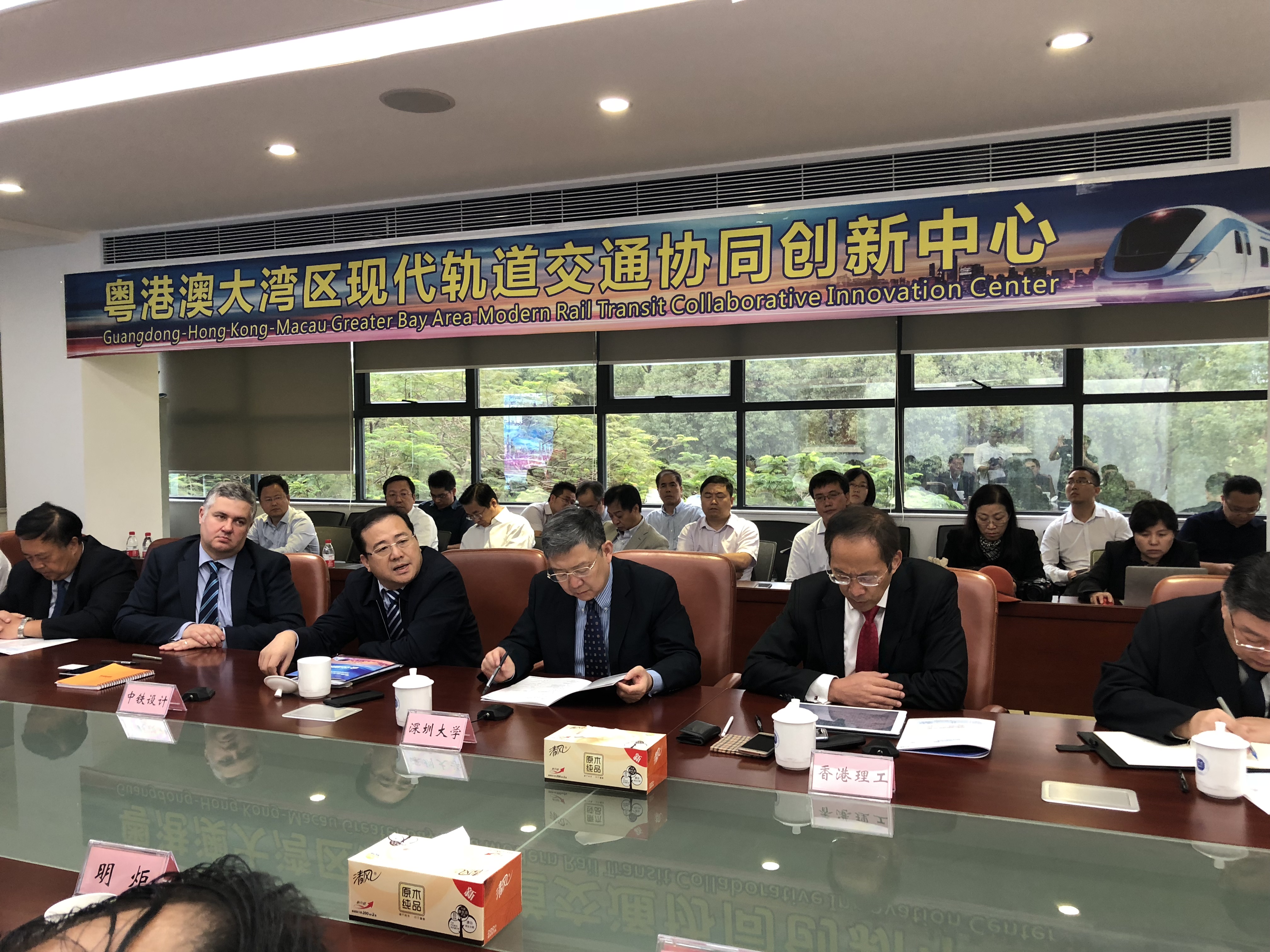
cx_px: 635
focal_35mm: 28
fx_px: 1027
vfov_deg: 49.7
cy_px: 476
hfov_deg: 63.4
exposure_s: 1/17
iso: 50
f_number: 1.8
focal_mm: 4
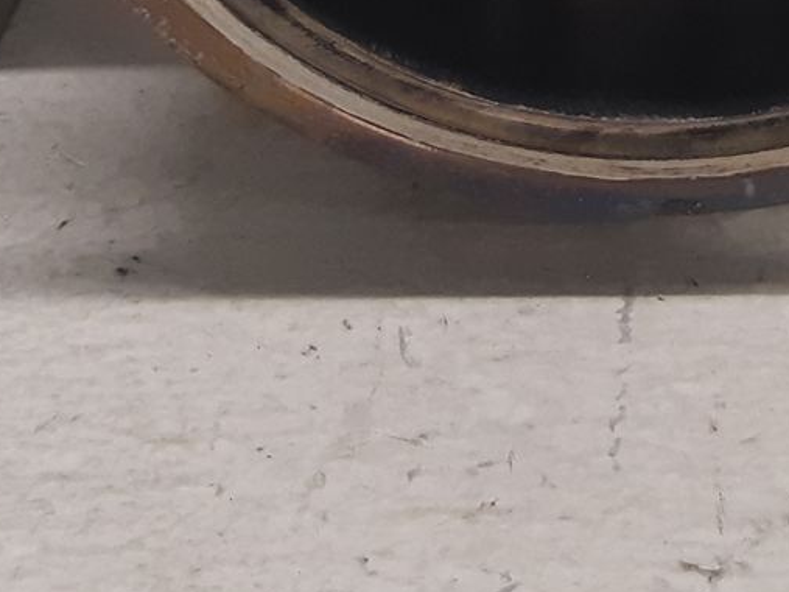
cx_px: 475
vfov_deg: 12.8
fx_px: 2393
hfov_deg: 18.7
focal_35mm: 105
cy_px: -460
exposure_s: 1/50
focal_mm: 3.93
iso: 200
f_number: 1.7
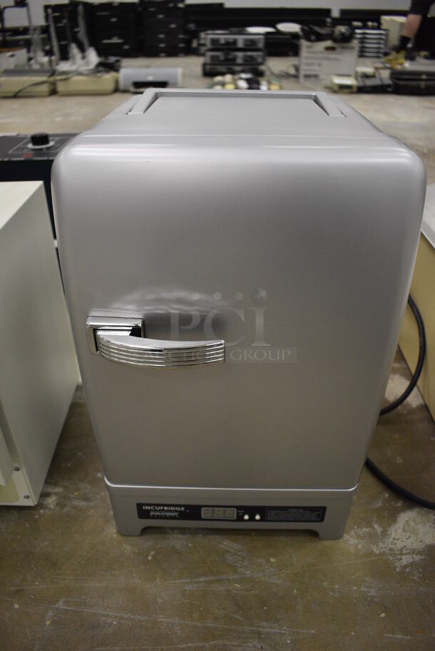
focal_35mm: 27
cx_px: 218
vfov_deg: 67.3
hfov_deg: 48.0
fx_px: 489
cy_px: 326
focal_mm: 18
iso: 1250
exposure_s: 1/125
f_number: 3.5
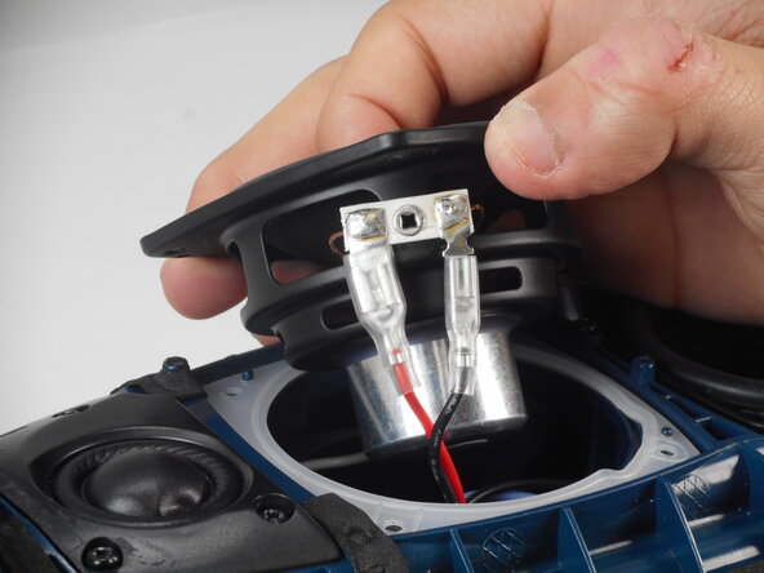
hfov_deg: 14.7
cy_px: 286
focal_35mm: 134
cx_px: 382
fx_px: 2957
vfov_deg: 11.1
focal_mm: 23.9
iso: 200
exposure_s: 1/60
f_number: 6.1
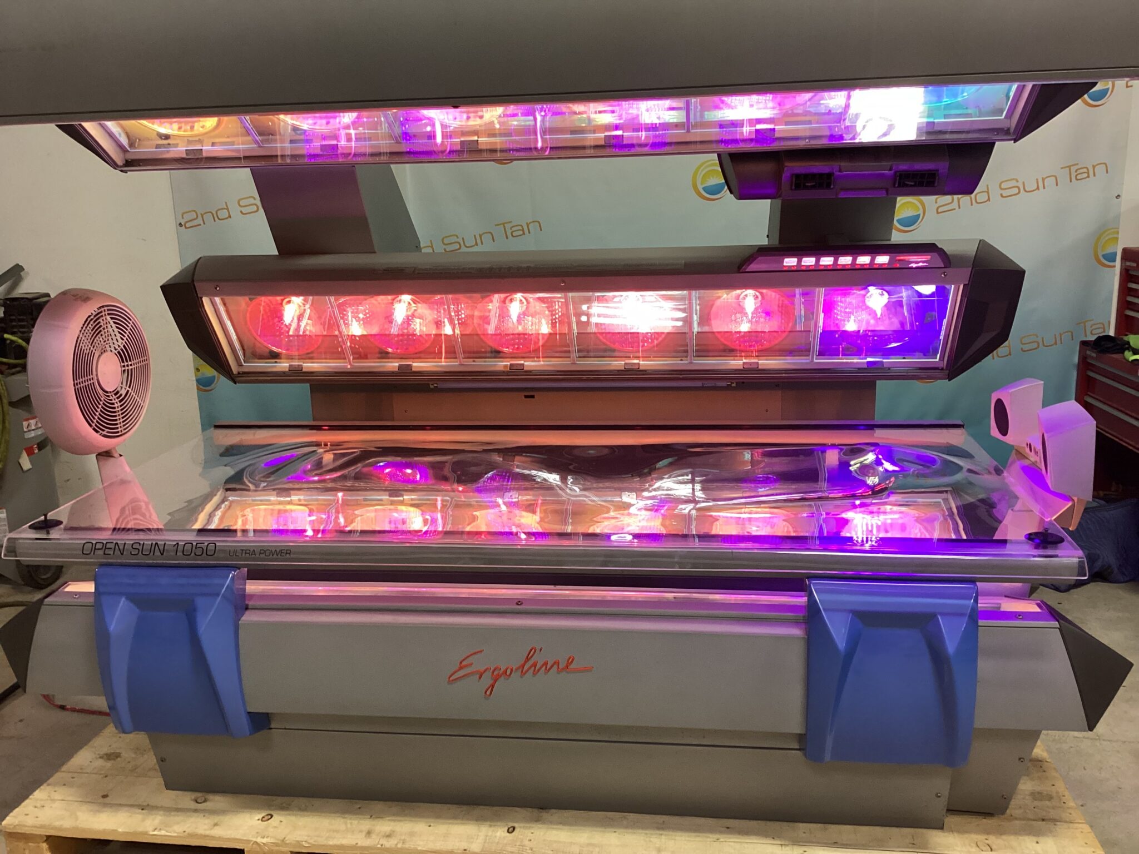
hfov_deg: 58.4
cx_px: 570
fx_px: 1020
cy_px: 427
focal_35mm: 31
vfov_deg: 45.4
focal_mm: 3.3
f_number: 2.4
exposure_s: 1/60
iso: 250
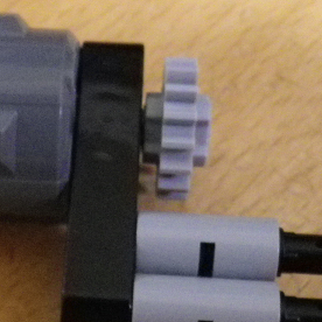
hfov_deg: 16.3
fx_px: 1105
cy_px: 217
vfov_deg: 16.5
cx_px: 22
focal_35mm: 105
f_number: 3.9
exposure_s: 1/6
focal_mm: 7.3
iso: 800
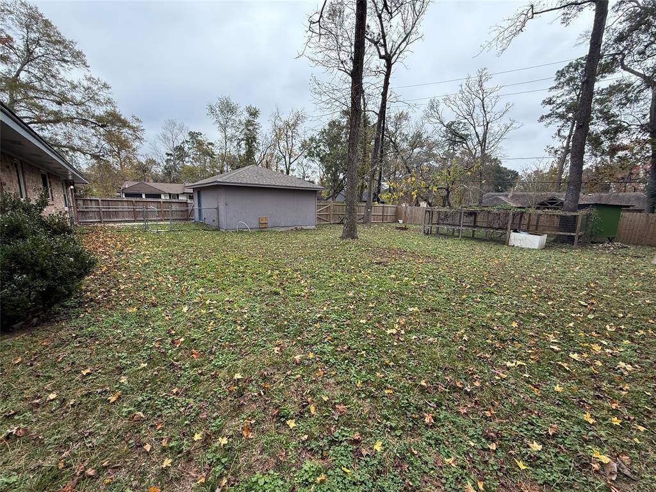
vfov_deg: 85.7
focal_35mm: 14
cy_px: 246
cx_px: 328
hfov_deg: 102.1
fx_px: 265
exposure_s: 1/281
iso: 64
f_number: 2.2
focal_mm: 2.22
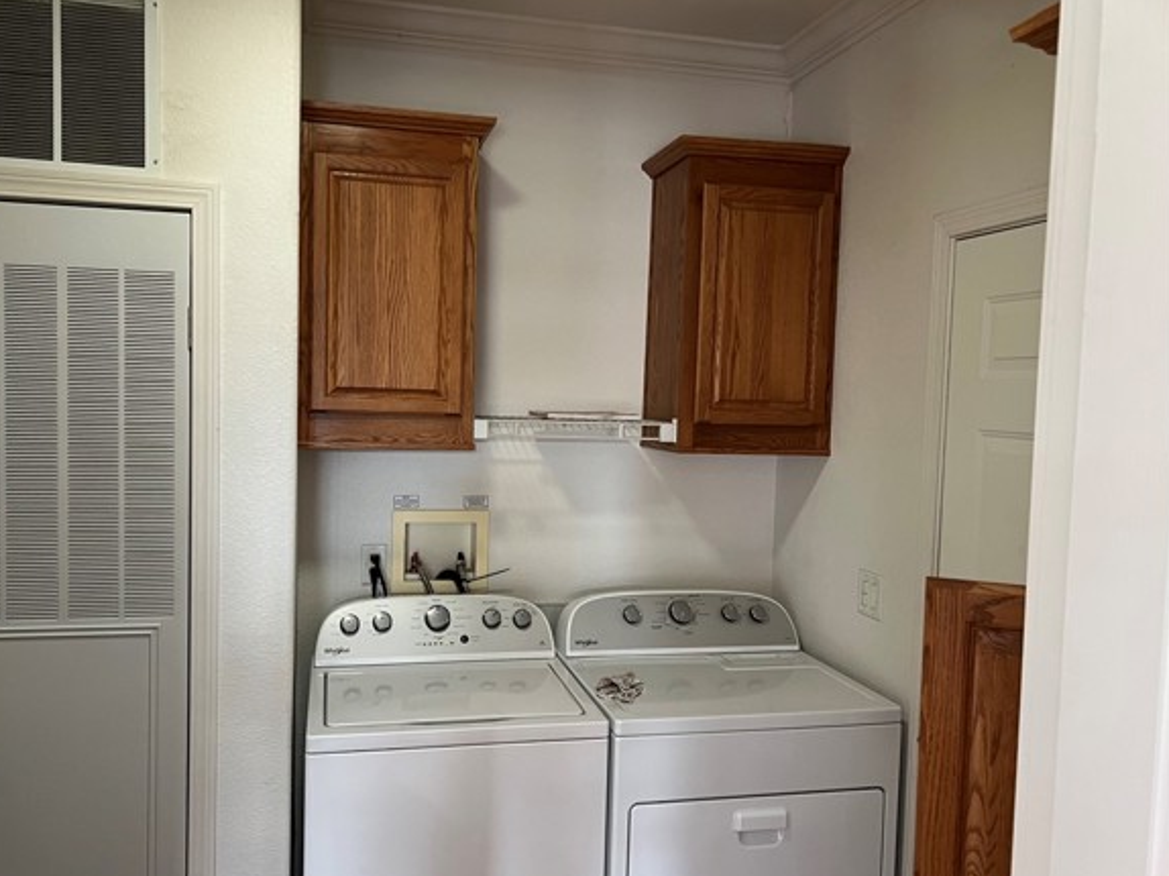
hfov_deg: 61.5
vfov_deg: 48.2
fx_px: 979
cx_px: 525
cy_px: 450
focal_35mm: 29
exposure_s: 1/83
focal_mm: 5.7
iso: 125
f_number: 1.5
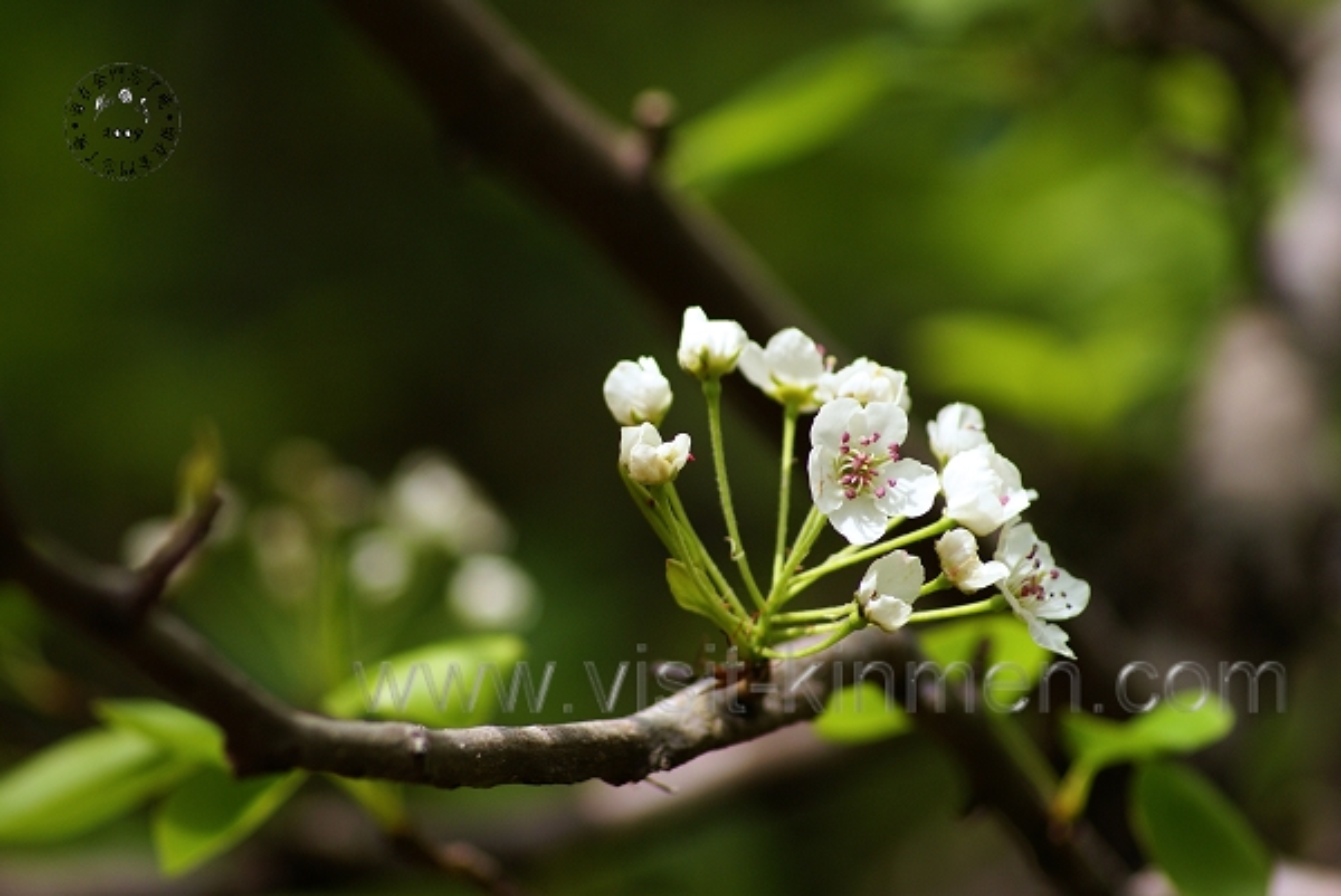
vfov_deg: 4.4
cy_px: 448
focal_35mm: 315
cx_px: 670
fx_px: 11742
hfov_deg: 6.5
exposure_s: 1/320
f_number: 5.6
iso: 200
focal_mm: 210
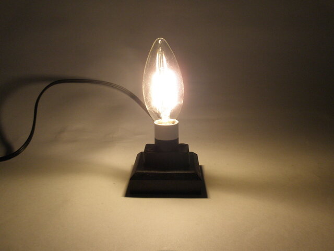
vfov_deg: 38.7
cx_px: 167
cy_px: 126
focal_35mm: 37
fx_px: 357
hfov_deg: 50.1
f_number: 3.5
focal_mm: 6.6
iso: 100
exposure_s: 1/13
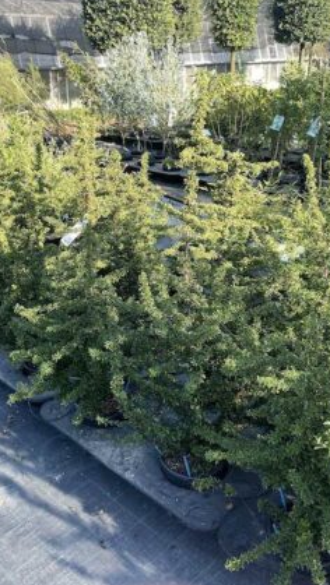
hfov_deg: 32.9
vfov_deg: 54.8
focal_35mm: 36
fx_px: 559
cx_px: 157
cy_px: 230
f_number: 1.6
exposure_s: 1/587
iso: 32
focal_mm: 4.2
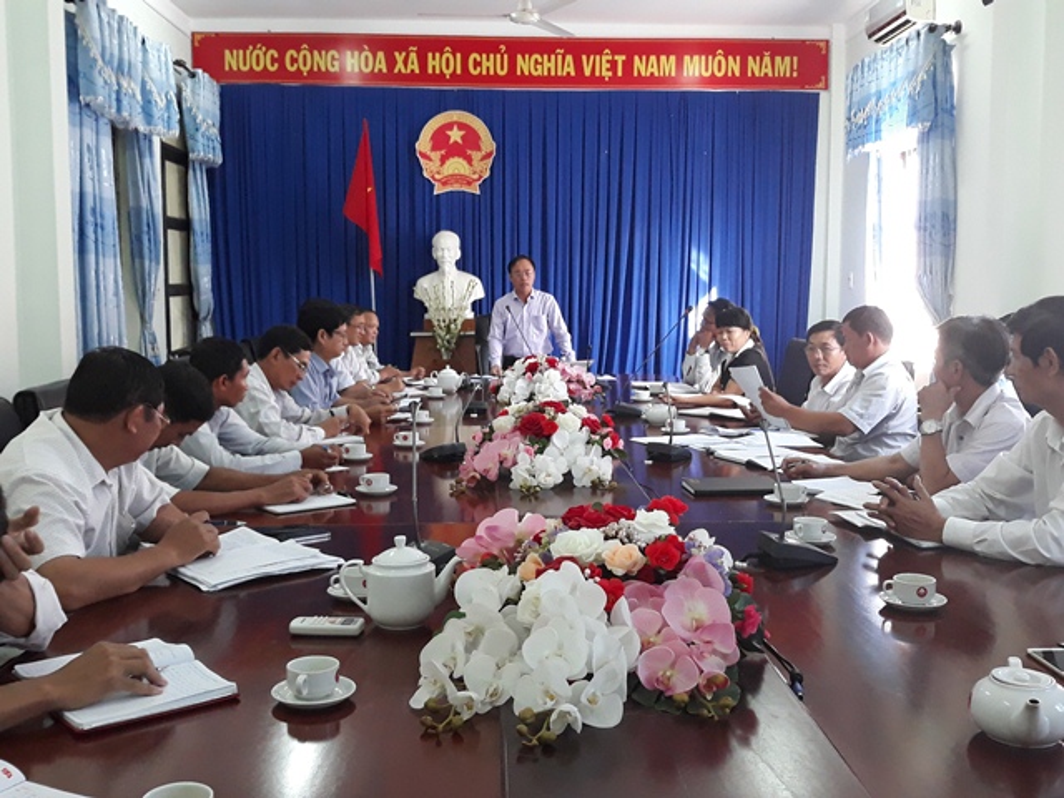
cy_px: 399
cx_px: 532
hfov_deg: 65.3
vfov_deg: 51.4
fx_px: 830
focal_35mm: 27
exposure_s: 1/50
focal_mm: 3.71
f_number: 1.7
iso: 250
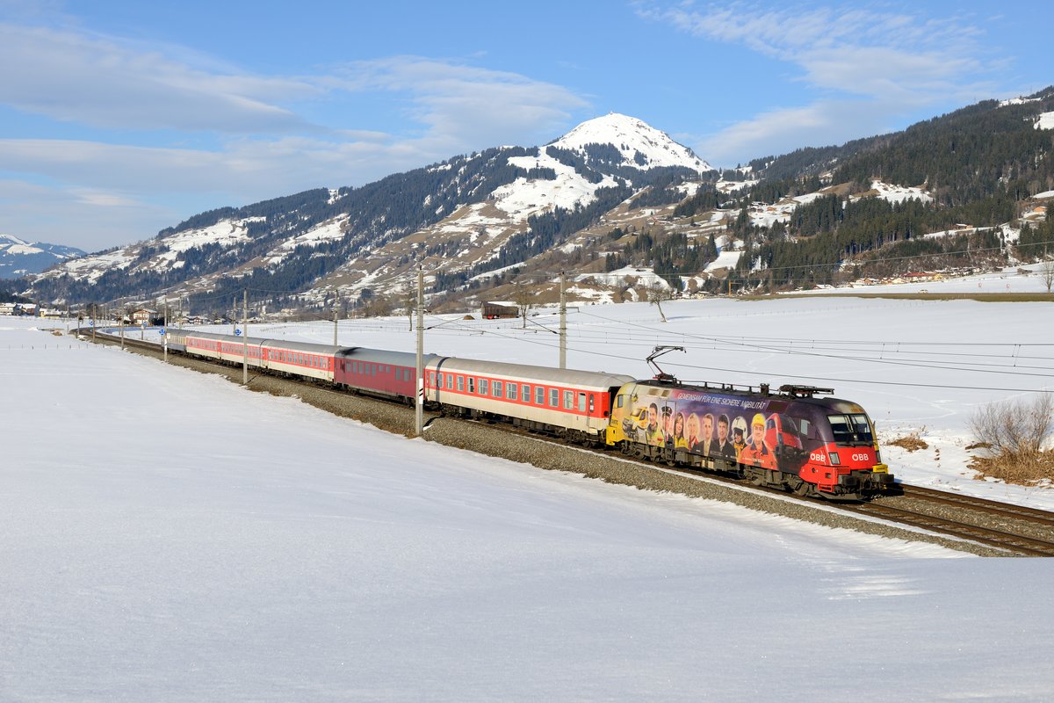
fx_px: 1230
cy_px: 352
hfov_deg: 46.4
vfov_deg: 31.9
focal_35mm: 42
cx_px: 527
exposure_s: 1/1600
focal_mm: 42
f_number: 6.3
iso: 250
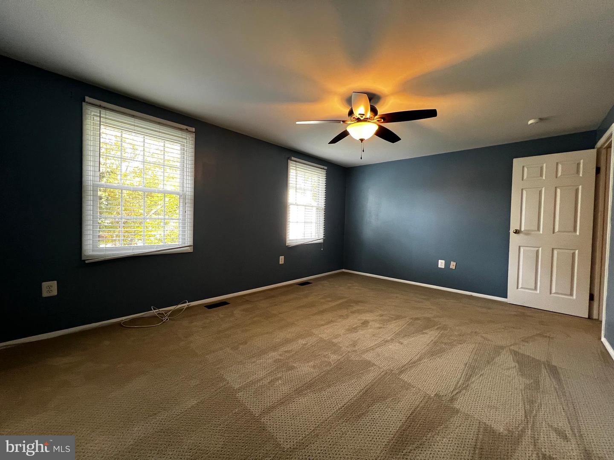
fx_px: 231
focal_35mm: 13
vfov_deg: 89.9
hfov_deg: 106.2
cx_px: 307
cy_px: 230
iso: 400
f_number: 1.8
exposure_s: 1/60
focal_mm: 1.57
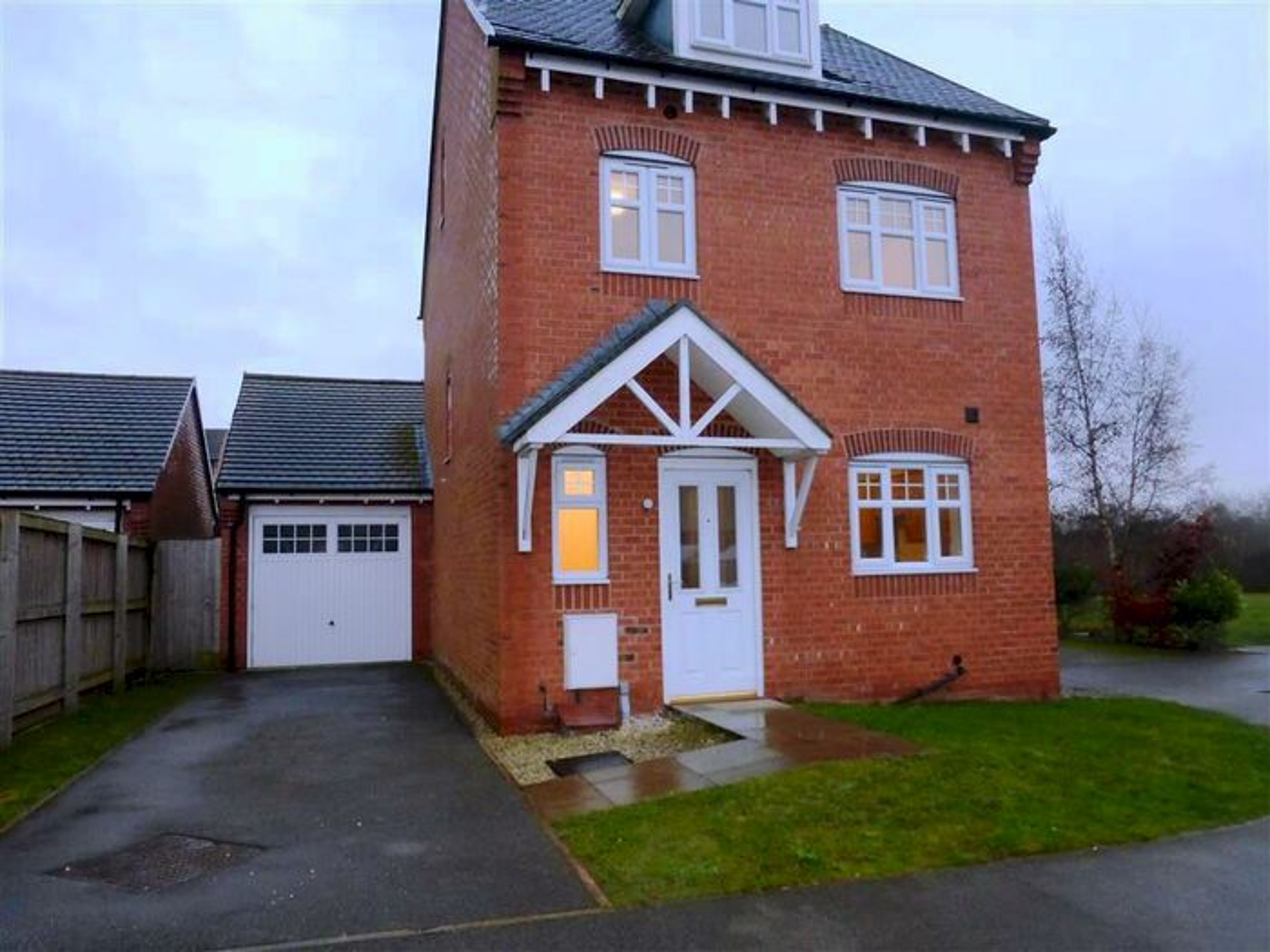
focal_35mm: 24
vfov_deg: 56.8
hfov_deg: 71.6
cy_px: 476
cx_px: 635
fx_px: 881
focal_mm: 4.3
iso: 400
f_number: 3.3
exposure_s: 1/60
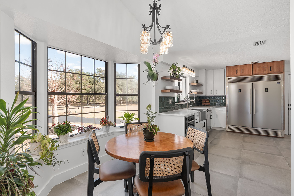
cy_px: 98
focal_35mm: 17
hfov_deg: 93.3
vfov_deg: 70.4
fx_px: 139
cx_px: 147
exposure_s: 1/60
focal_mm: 17
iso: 320
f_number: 7.1
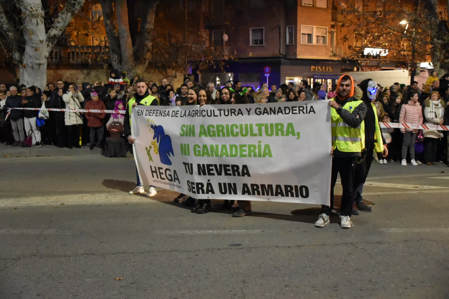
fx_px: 486
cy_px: 150
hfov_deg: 49.6
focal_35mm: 39
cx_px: 224
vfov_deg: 34.2
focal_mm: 26
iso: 5600
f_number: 4
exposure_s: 1/60
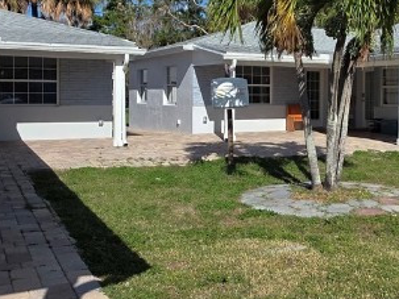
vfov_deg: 32.6
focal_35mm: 44
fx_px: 507
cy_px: 104
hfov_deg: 41.0
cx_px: 323
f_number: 1.9
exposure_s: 1/3873
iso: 40
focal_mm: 2.2
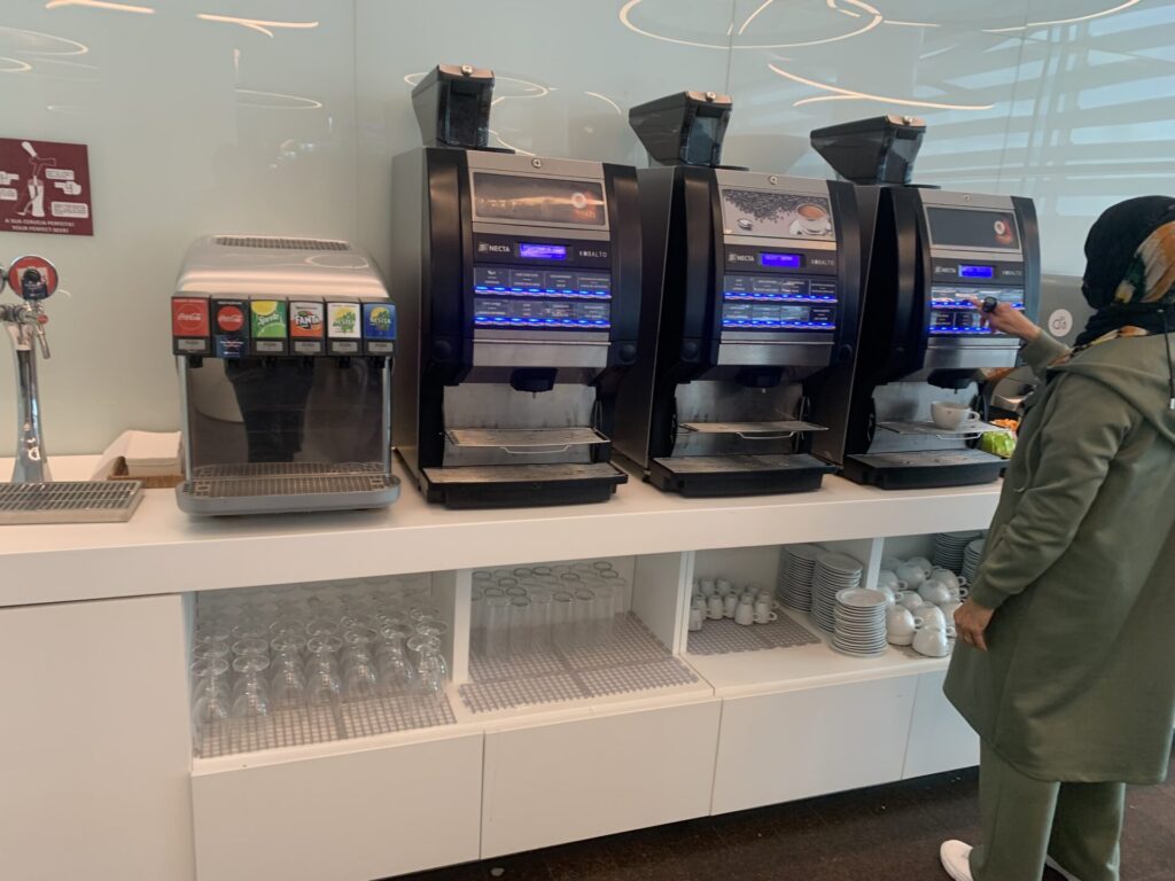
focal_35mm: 26
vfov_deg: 53.1
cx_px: 588
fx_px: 883
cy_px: 440
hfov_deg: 67.3
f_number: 1.8
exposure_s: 1/51
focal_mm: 4.25
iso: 100
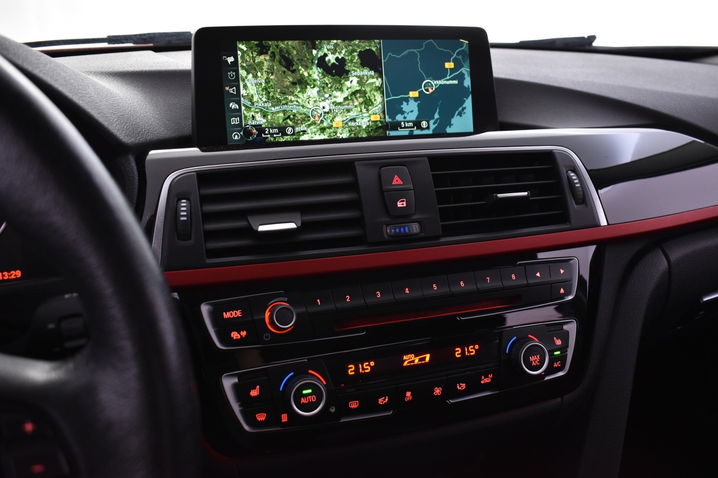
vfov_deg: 40.0
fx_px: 658
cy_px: 239
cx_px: 359
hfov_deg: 57.2
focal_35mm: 33
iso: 1250
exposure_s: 1/15
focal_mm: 22
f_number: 5.6
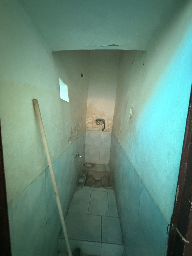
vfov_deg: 102.1
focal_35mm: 14
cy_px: 128
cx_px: 96
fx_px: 104
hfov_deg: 85.7
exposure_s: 1/33
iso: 1000
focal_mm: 2.22
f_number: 2.2
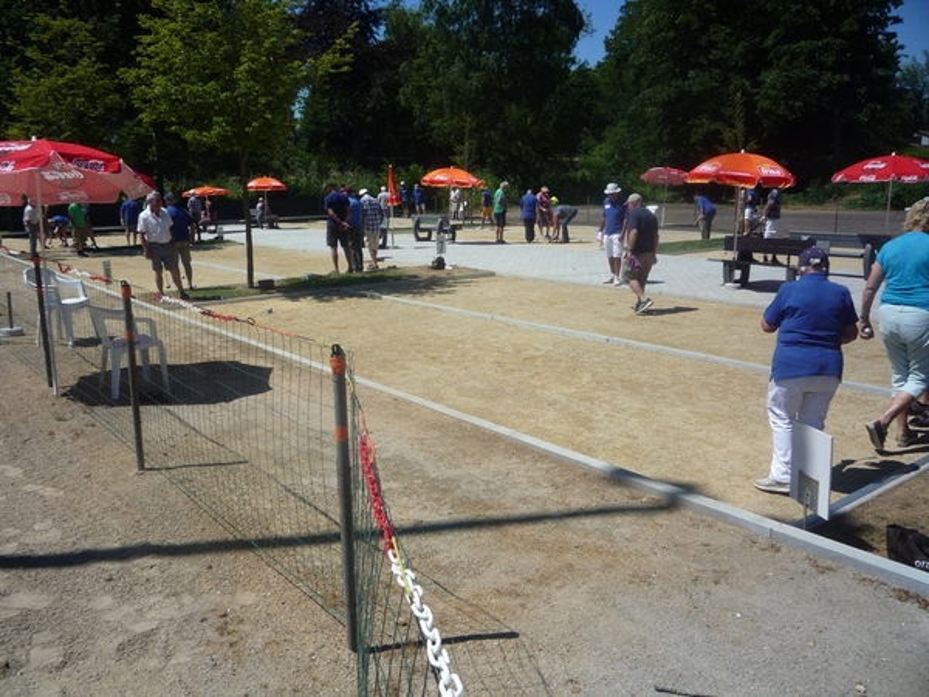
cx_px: 464
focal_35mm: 30
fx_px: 805
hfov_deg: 60.0
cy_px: 348
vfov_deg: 46.8
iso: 100
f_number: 5.6
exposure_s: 1/500
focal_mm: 5.2
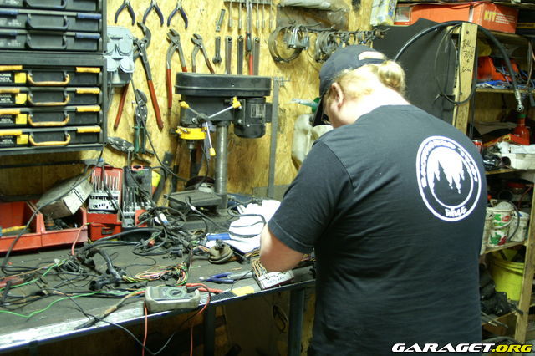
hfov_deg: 49.6
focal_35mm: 39
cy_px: 178
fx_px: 579
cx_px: 268
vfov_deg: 34.2
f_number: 4
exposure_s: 1/4
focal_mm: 26
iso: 400
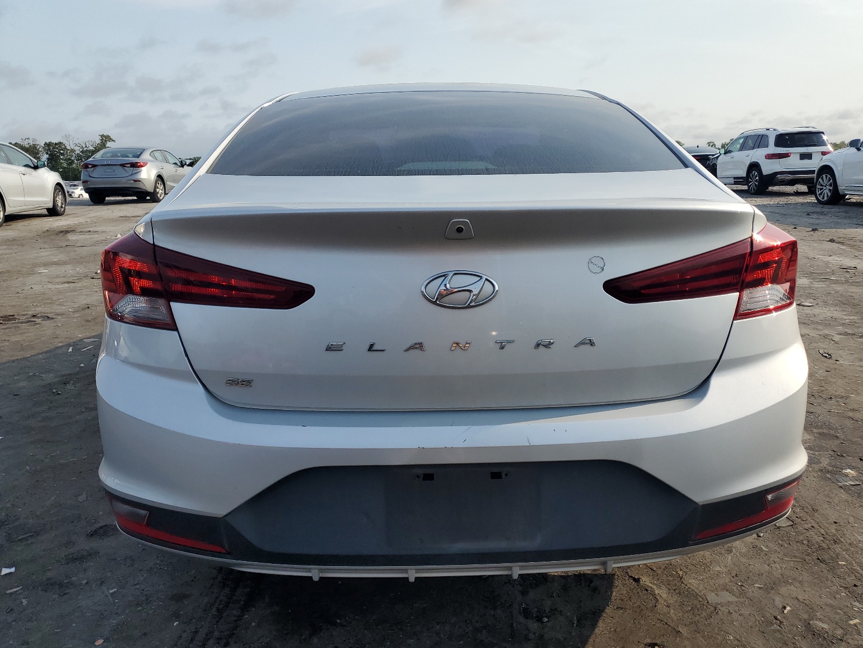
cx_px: 447
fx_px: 673
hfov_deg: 65.3
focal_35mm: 27
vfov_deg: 51.4
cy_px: 330
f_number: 1.5
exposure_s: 1/3333
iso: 50
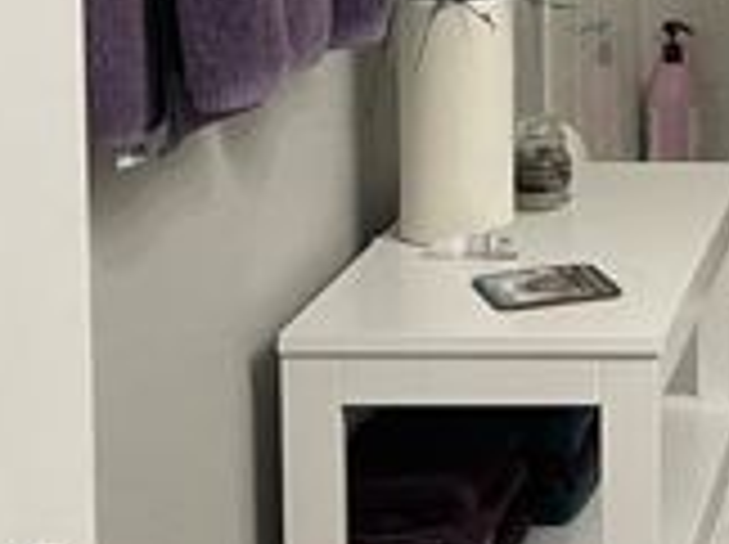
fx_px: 2292
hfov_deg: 16.6
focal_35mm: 109
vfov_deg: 13.1
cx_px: 1051
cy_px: -144
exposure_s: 1/60
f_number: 1.6
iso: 125
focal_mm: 5.1
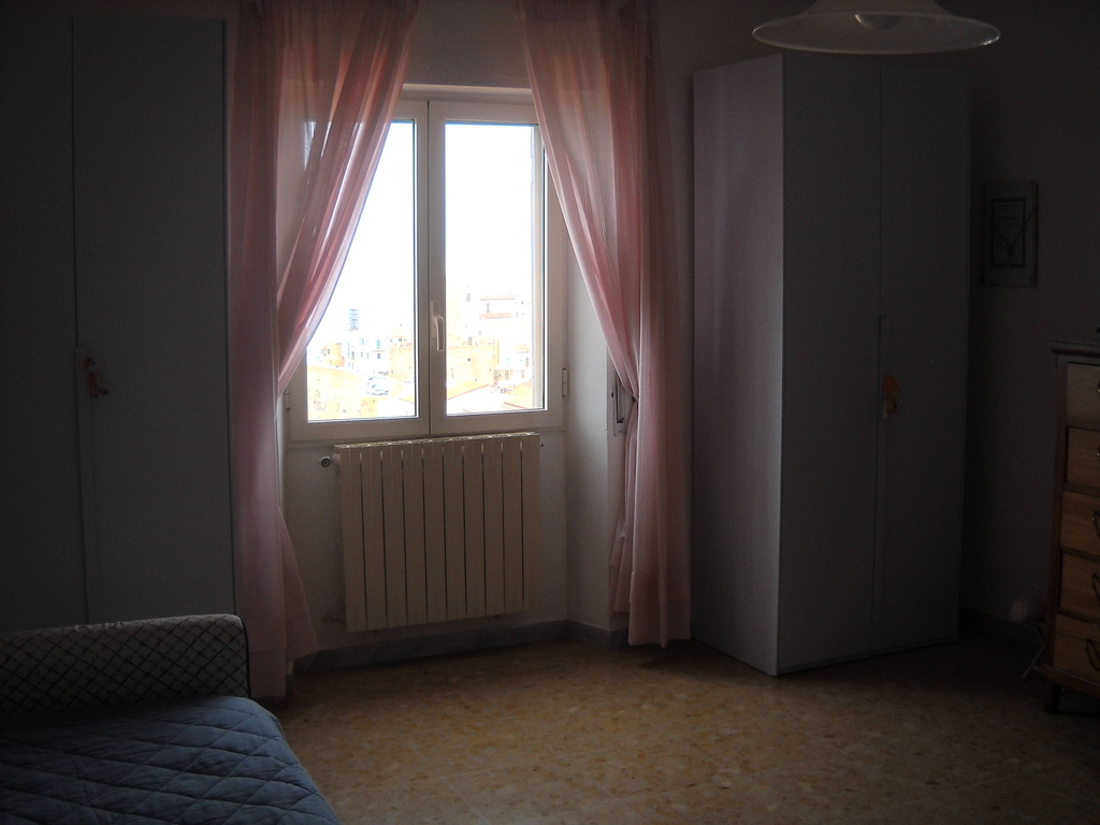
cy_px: 412
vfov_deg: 35.1
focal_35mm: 41
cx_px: 550
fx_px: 1303
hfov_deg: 45.8
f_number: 3.1
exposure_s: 1/176
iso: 64
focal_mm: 6.72
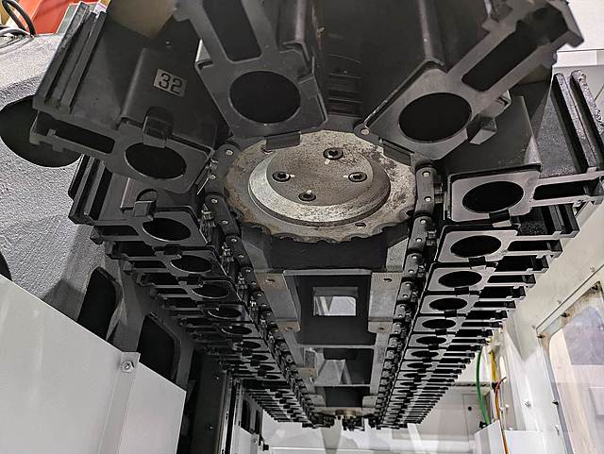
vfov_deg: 54.9
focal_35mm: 25
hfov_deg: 69.4
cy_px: 227
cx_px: 302
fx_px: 437
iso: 362
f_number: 1.89
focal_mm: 5.43
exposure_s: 1/24
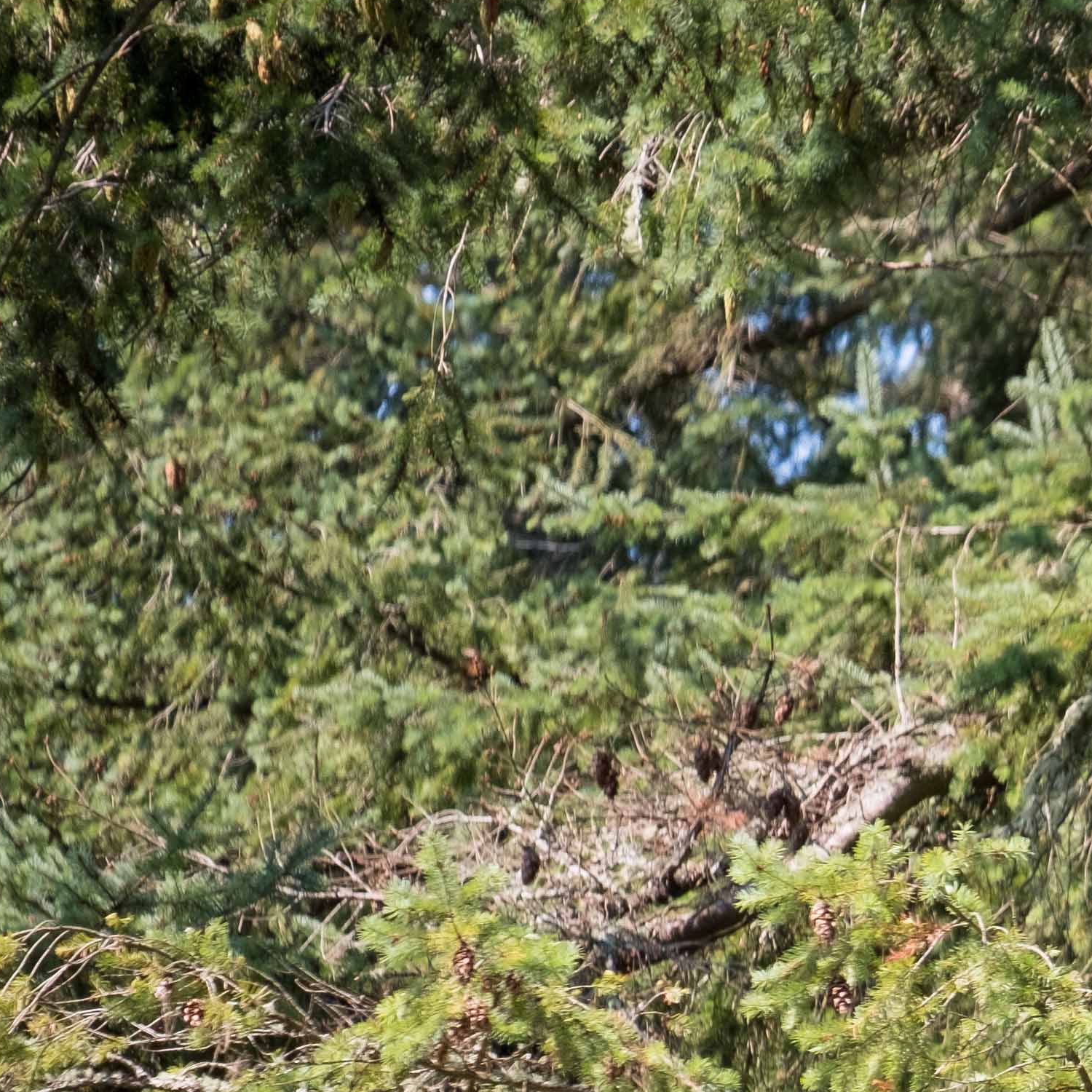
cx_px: 2058
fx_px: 22199
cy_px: 1273
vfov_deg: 2.8
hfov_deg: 2.8
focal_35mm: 622
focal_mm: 121.8
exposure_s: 1/600
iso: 200
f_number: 4.2
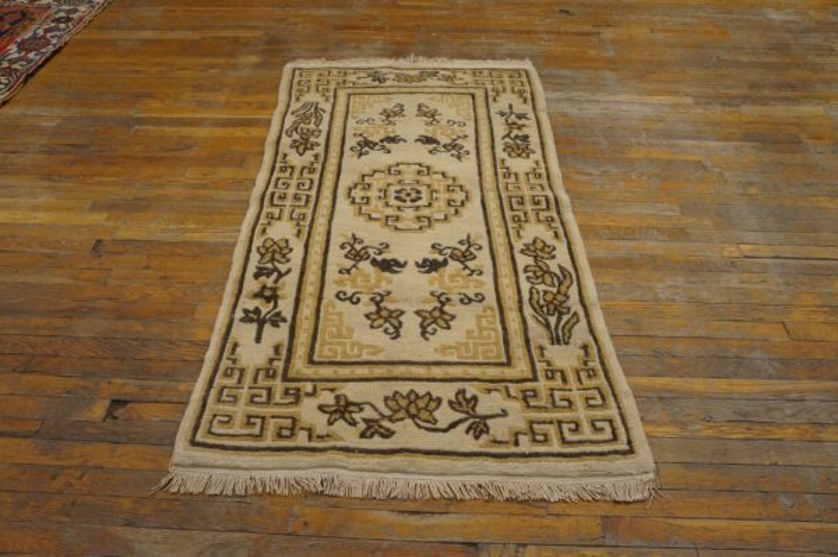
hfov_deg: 62.0
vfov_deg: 43.5
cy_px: 278
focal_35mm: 30
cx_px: 419
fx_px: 698
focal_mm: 20
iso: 1250
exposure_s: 1/160
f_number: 4
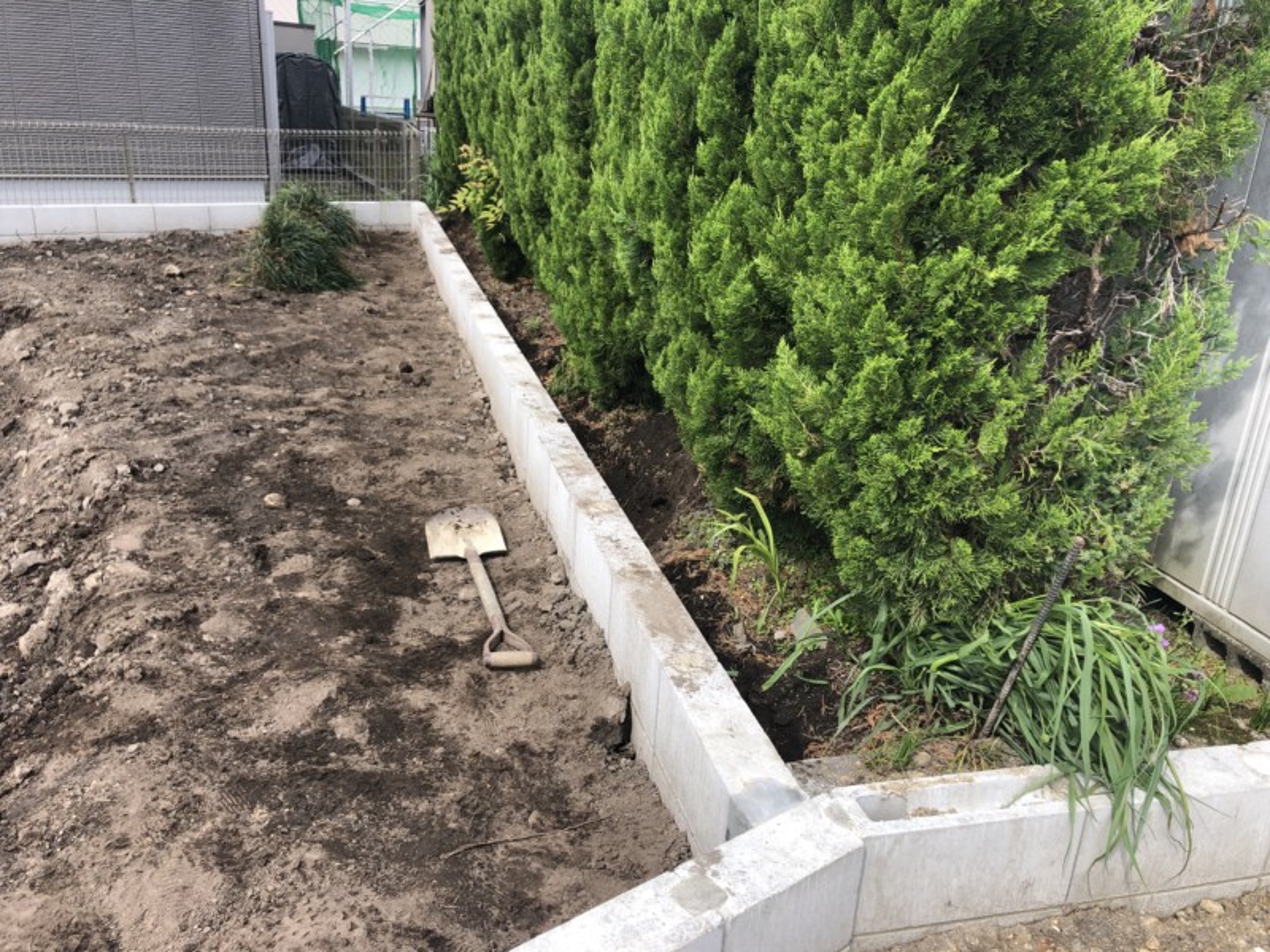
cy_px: 476
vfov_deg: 49.7
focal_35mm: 28
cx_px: 635
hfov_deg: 63.4
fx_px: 1027
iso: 20
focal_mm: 3.99
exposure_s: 1/607
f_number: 1.8
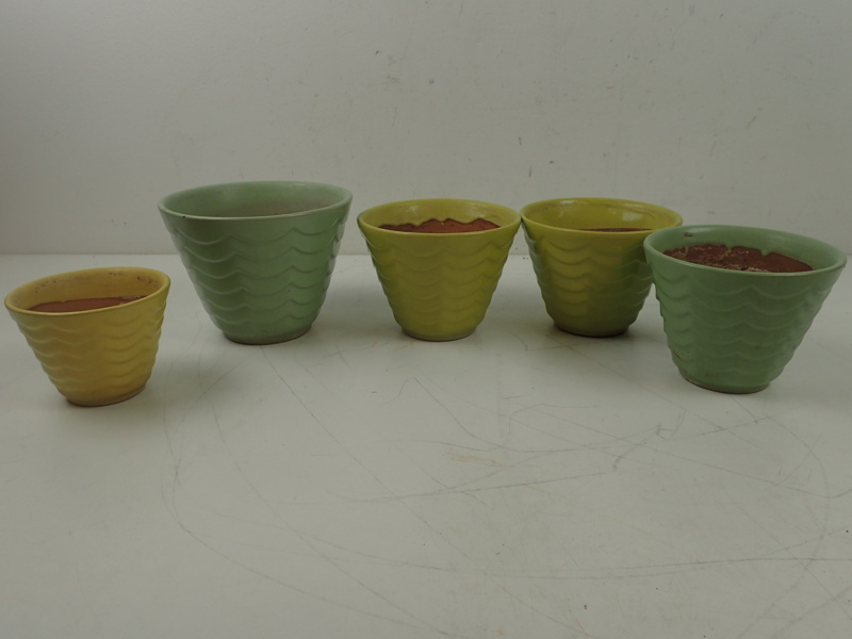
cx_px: 426
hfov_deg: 60.0
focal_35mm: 30
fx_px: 738
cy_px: 320
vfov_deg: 46.8
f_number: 3.2
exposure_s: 1/80
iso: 100
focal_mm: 5.5
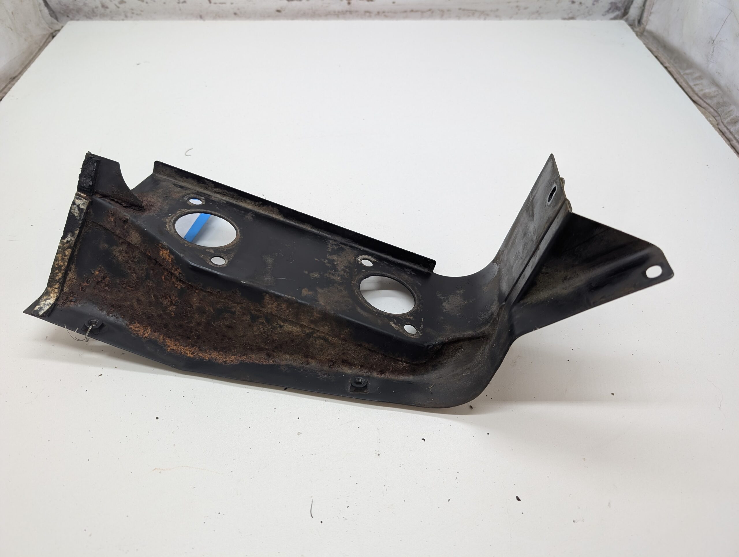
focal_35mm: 24
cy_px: 278
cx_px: 370
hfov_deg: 71.5
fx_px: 513
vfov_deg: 56.9
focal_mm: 6.9
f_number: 1.68
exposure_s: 1/27.5
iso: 31
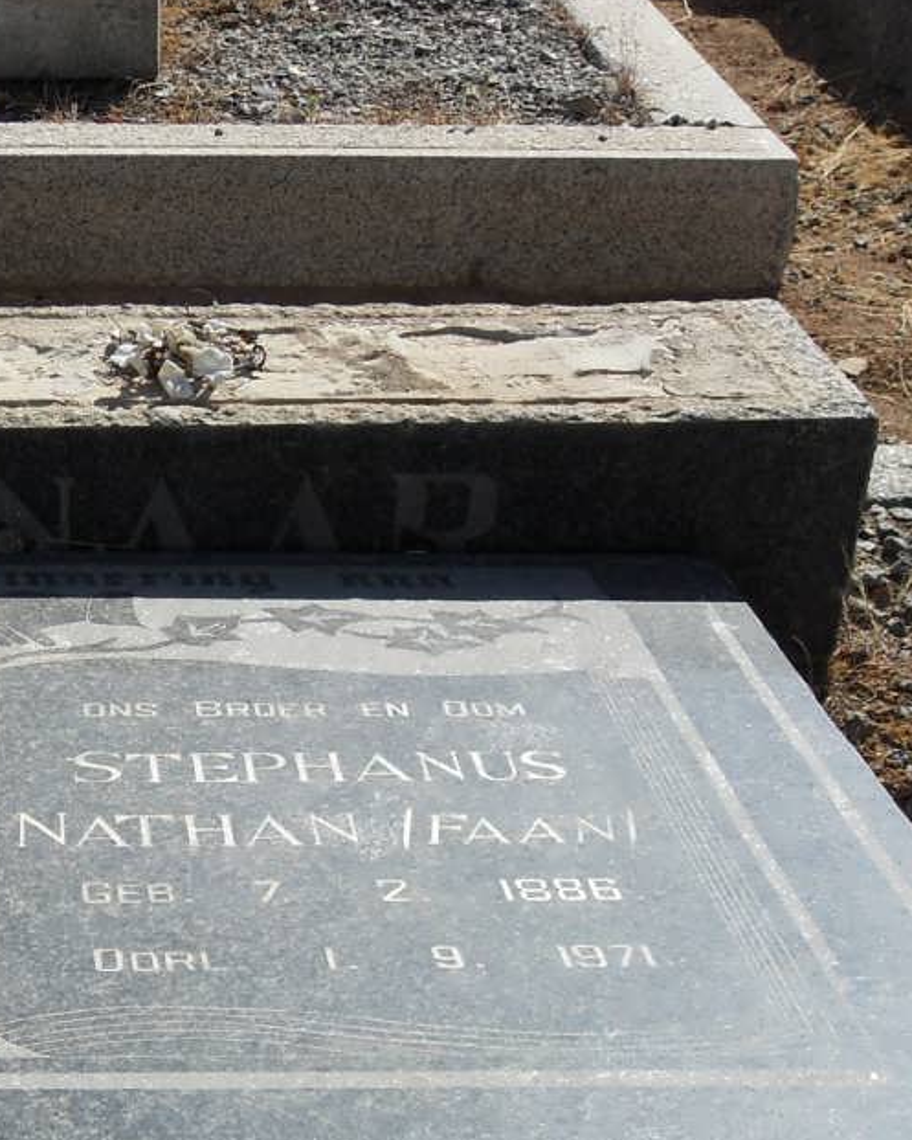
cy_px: 745
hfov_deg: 22.6
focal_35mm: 66
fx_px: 2226
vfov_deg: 28.6
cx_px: 108
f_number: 8.2
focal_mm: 6.3
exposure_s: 1/250
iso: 80
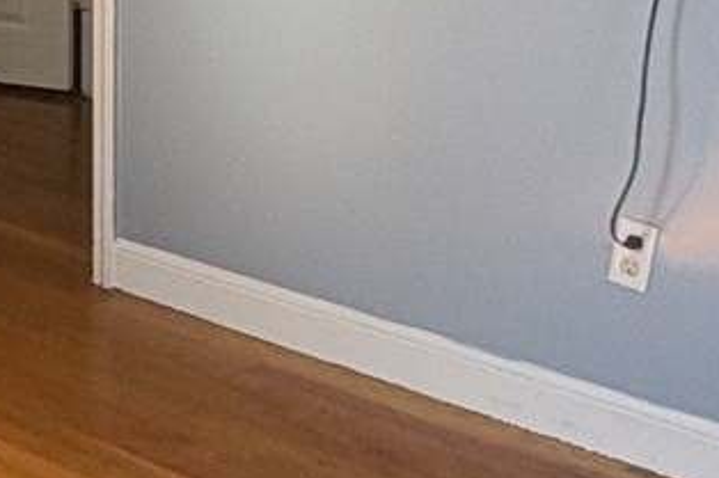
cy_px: 414
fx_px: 1896
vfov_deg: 14.3
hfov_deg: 20.5
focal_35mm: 95
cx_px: -66
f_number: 2.2
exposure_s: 1/99
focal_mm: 2.22
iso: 200
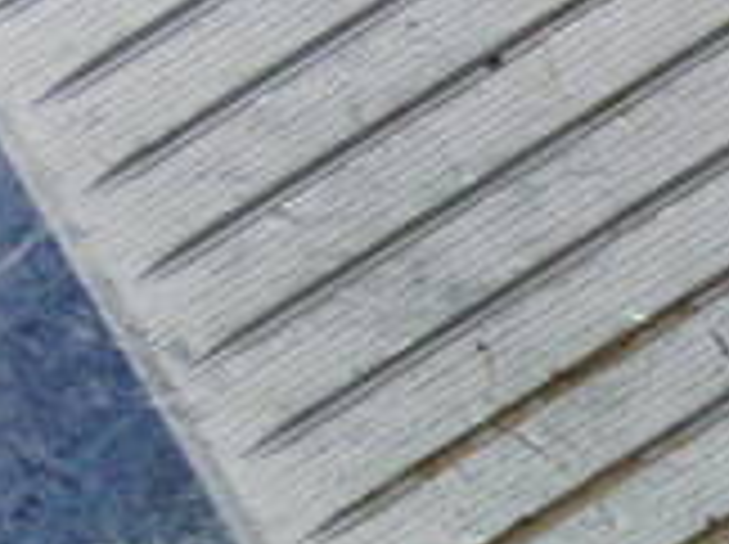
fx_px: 3575
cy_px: 351
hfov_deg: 11.4
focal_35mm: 170
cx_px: 909
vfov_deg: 8.7
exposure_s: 1/60
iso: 400
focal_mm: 7.54
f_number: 3.7
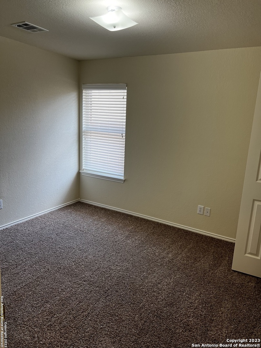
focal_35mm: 26
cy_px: 174
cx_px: 130
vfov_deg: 67.3
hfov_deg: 53.1
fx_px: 261
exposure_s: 1/132
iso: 64
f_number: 1.5
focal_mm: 5.7
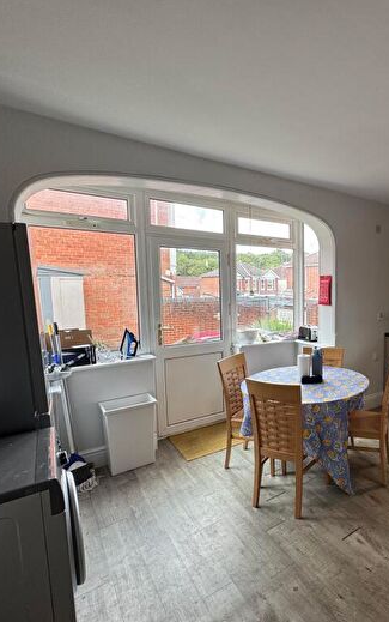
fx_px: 339
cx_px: 345
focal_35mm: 20
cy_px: 313
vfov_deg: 85.0
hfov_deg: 52.9
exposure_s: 1/99
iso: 50
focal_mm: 2.22
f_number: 2.2
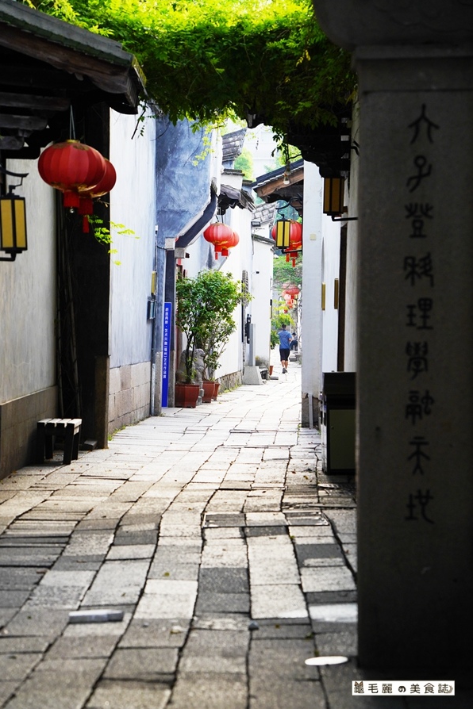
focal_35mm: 155
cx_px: 236
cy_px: 354
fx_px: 3055
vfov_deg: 13.2
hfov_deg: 8.9
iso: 800
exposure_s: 1/200
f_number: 8
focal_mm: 154
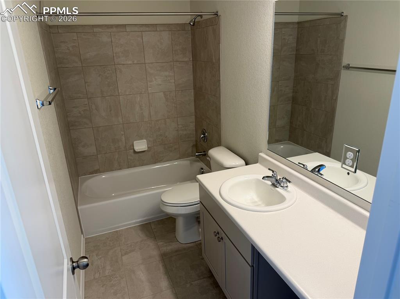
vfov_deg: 56.8
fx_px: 277
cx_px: 200
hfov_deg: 71.6
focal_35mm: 24
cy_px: 150
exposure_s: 1/120
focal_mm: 6.76
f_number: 1.78
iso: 80
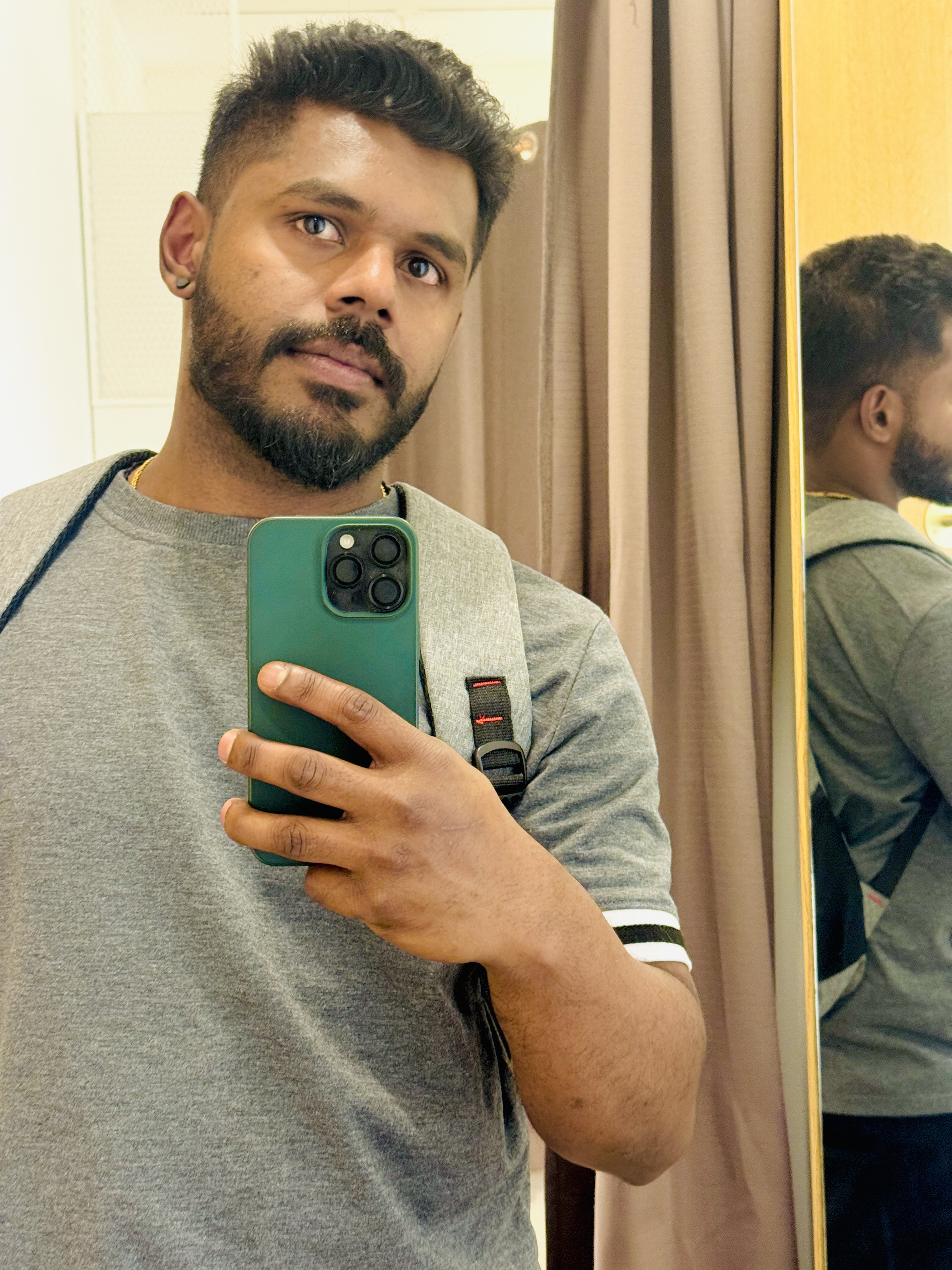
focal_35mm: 48
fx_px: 1760
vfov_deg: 39.7
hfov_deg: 30.3
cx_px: 476
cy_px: 635
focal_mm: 6.76
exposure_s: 1/50
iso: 250
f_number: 1.78
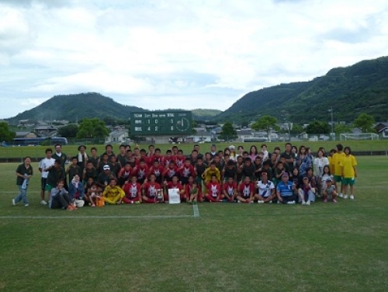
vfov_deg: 39.7
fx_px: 404
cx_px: 194
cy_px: 146
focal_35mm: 36
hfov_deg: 51.3
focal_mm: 6.3
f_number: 3.3
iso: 80
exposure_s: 1/500
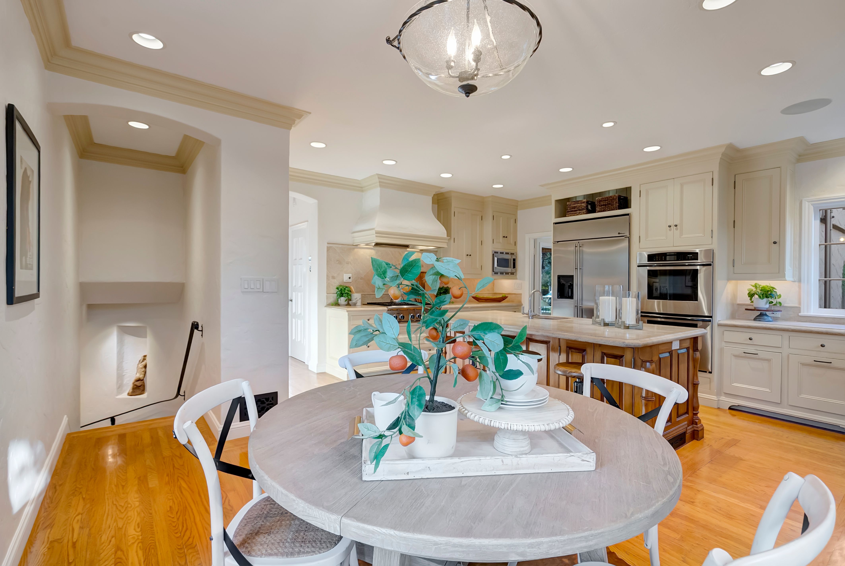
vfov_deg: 73.9
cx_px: 422
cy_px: 283
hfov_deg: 96.6
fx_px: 376
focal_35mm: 16
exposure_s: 1/40
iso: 800
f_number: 8
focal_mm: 16
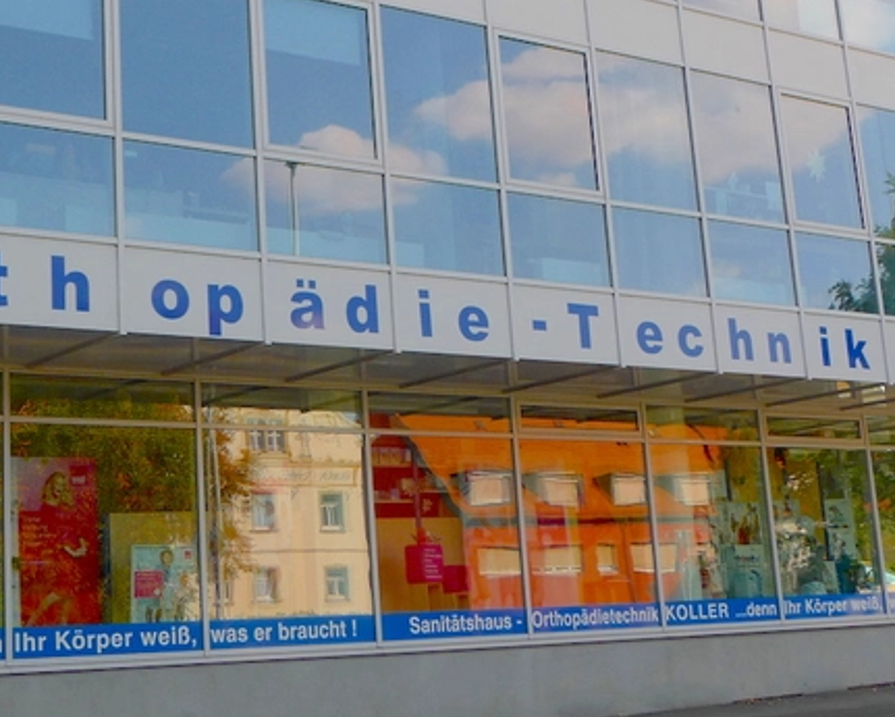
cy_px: 222
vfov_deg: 24.8
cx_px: 276
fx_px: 1616
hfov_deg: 30.6
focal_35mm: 61
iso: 80
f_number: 3.2
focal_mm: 7.5
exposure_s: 1/400
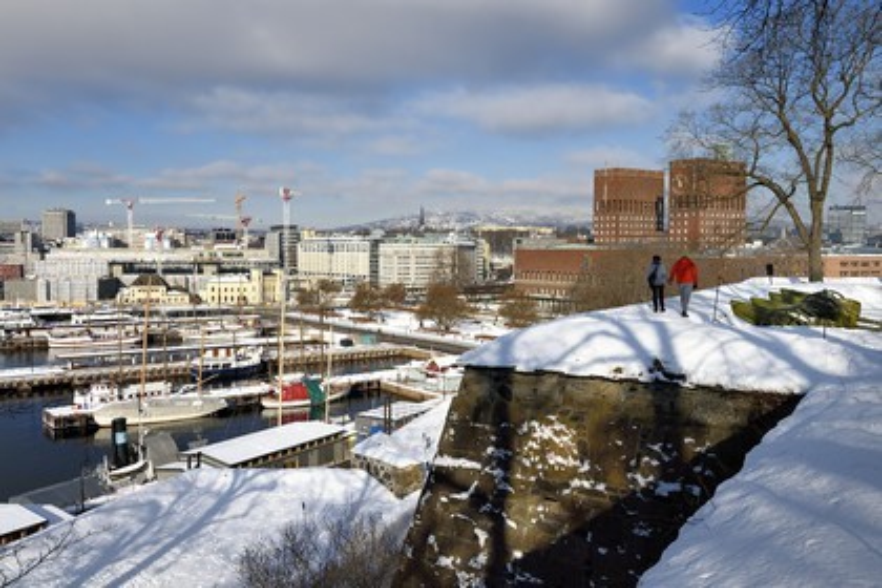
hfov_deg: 58.7
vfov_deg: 41.1
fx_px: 784
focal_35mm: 32
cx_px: 441
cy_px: 294
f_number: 14
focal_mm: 32
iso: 200
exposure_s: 1/250
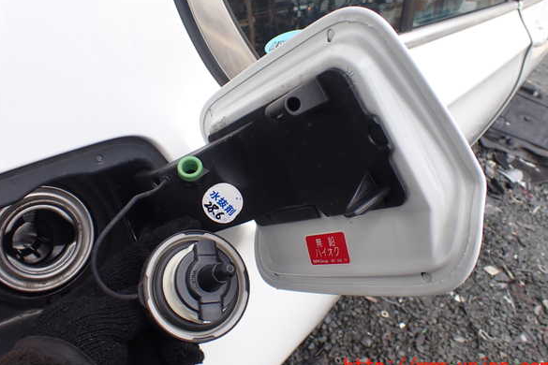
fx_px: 487
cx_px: 274
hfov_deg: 58.7
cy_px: 168
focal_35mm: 32
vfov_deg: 41.1
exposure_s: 1/160
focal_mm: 5.4
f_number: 3.2
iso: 100
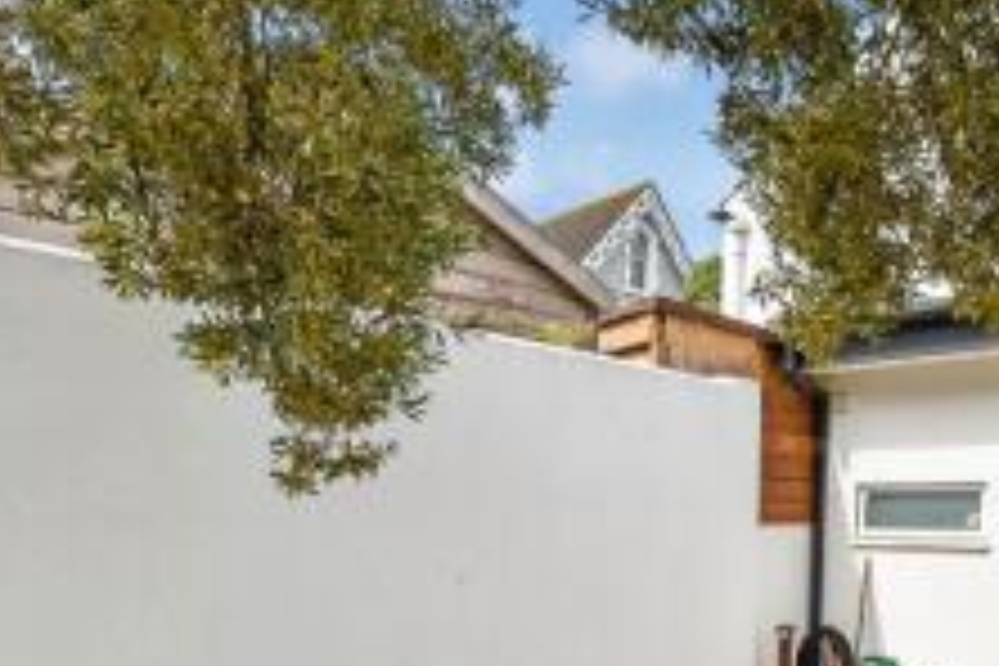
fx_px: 832
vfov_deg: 43.1
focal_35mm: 30
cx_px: 886
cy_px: 434
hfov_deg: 54.5
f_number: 8
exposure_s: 1/1600
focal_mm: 14
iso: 400
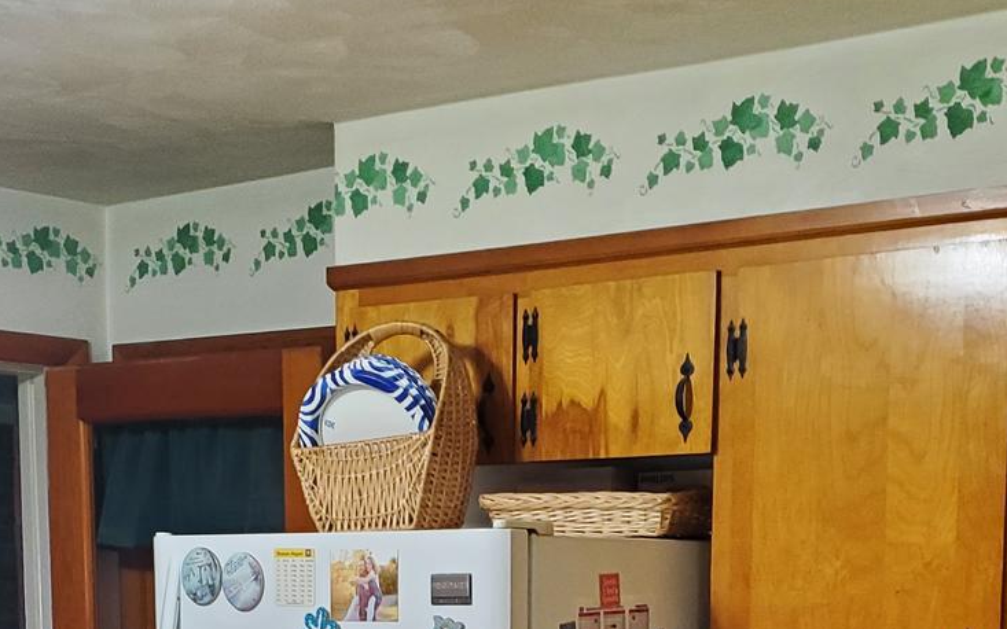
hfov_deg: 26.8
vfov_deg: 15.8
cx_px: 501
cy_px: 890
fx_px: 2113
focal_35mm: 77
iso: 200
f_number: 1.5
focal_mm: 4.3
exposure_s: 1/40
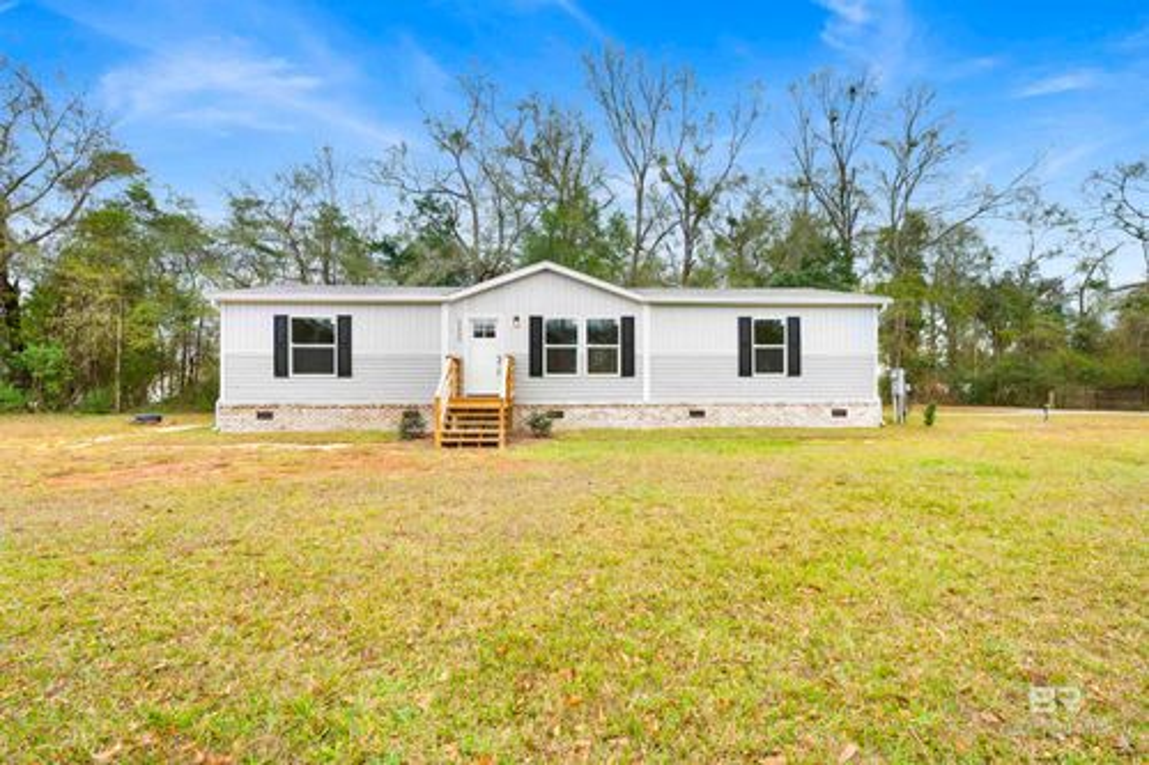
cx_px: 574
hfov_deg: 95.0
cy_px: 382
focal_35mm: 16
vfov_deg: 72.0
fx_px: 526
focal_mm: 16.5
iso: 500
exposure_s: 1/60
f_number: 11
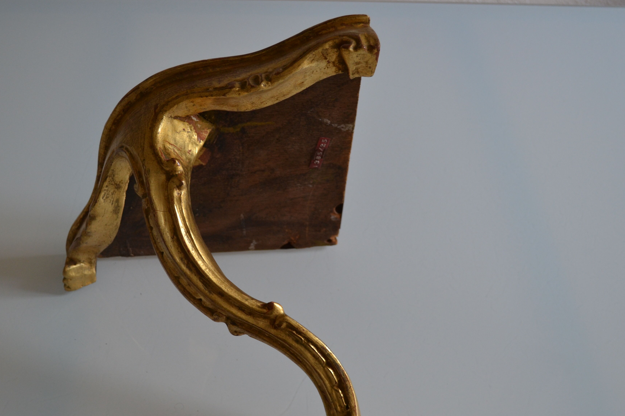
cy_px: 241
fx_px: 764
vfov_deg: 30.5
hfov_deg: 44.4
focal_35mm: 44
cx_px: 276
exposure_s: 1/40
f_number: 4
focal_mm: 22
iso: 400
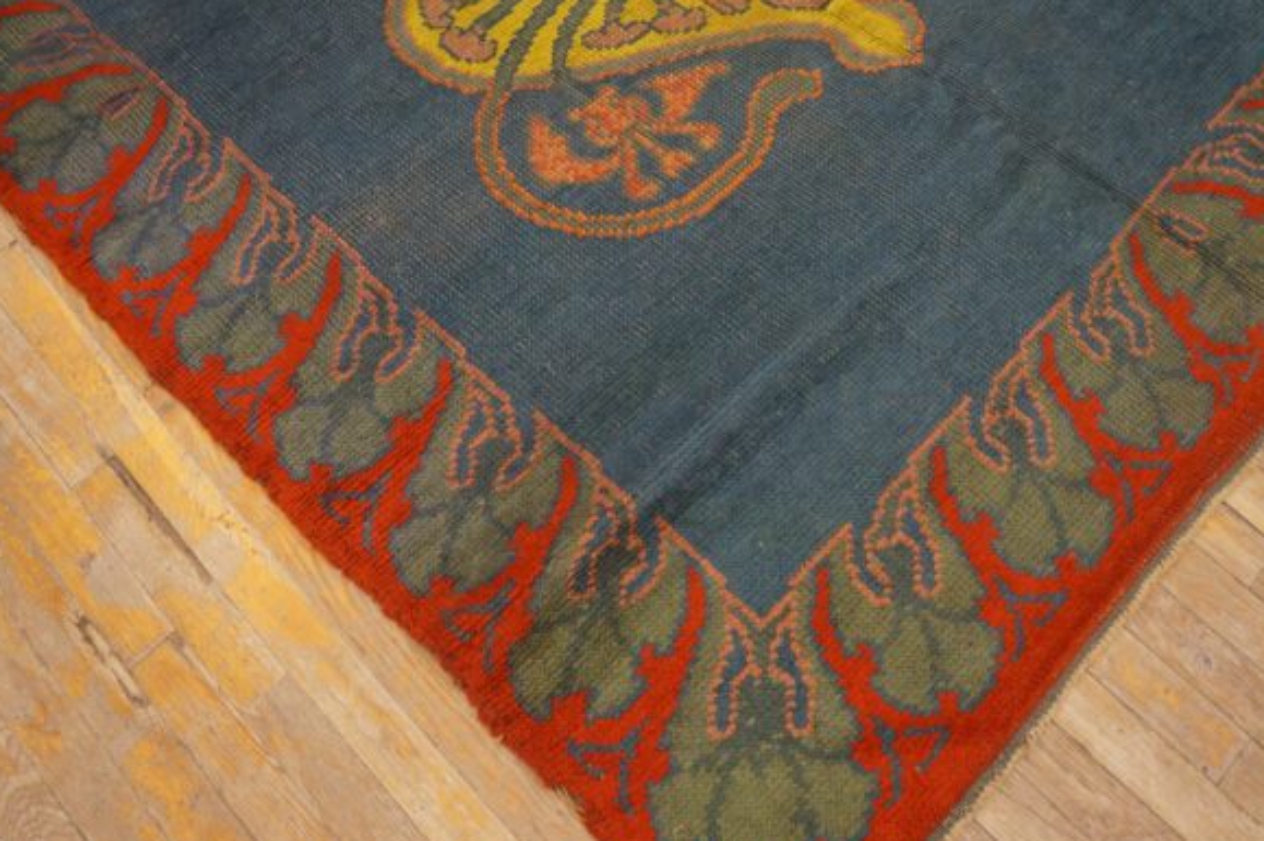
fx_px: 982
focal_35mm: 28
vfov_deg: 46.3
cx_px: 646
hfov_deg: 65.5
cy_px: 434
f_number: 4
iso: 1250
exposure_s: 1/60
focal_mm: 18
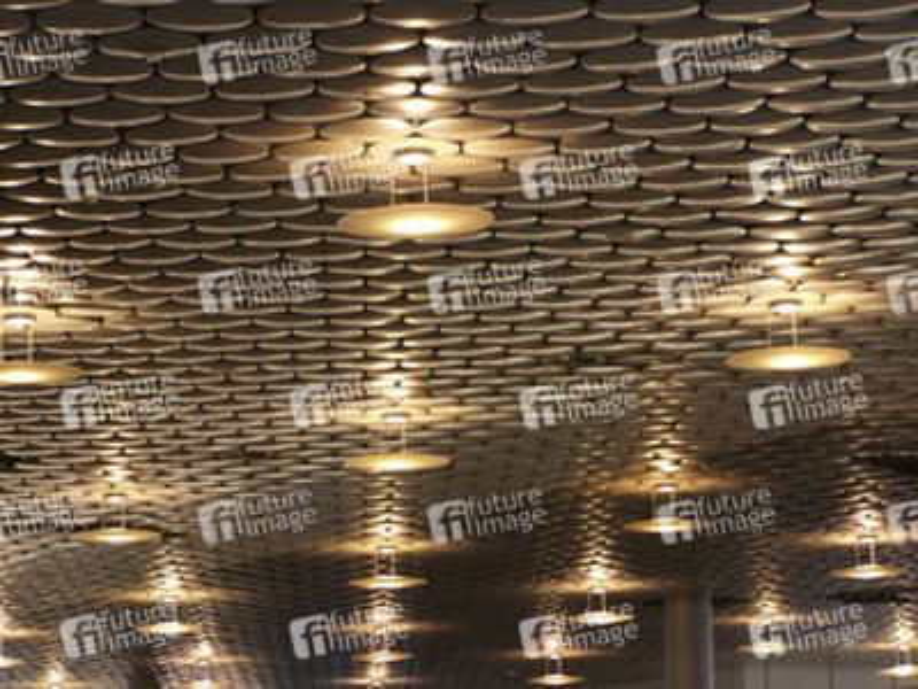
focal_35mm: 128
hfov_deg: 15.4
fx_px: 3394
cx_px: 459
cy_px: 344
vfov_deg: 11.6
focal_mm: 21.2
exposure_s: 1/8
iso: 80
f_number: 3.2
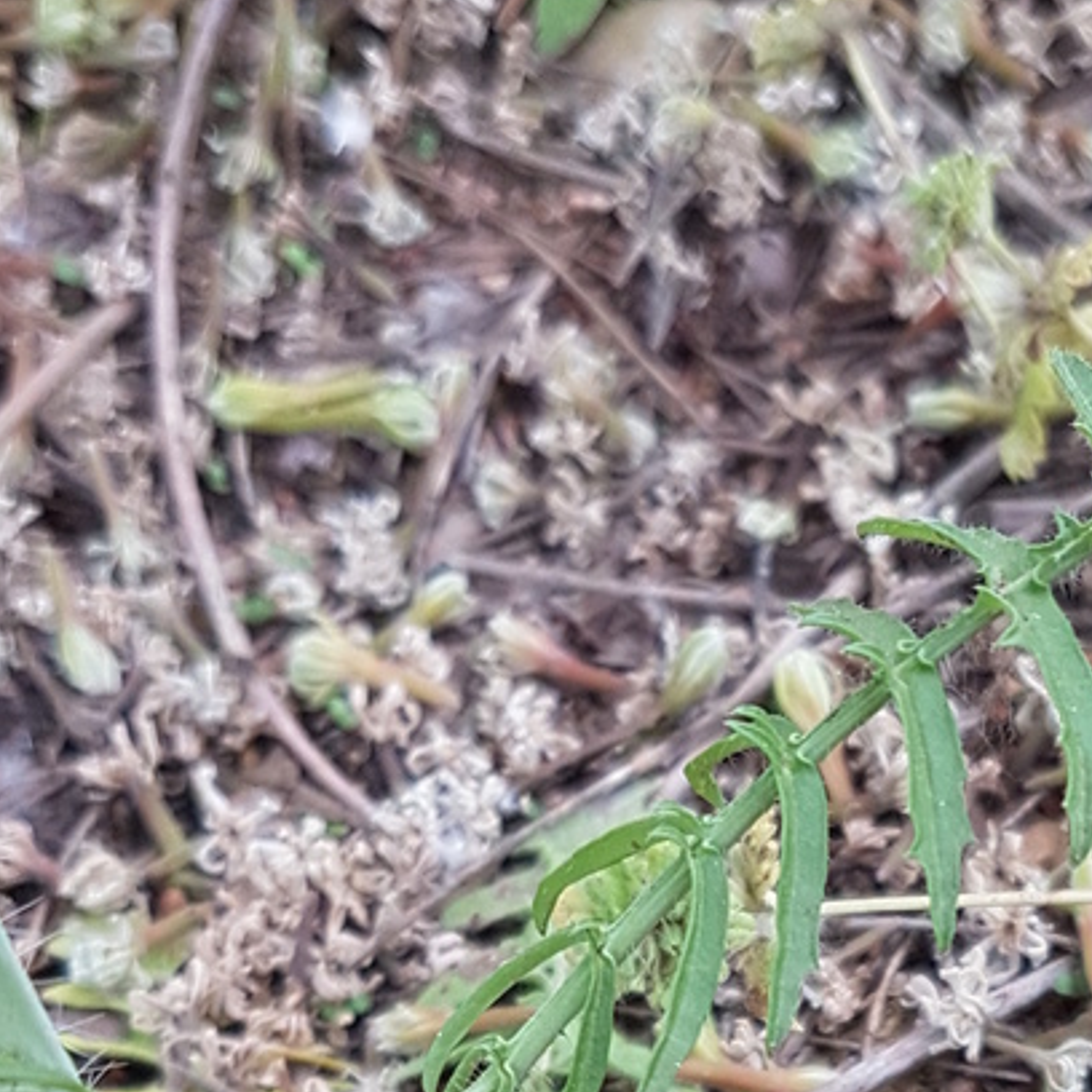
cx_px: 1004
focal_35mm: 75
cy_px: 1489
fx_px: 2677
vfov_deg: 20.6
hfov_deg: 22.4
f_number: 1.7
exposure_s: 1/107
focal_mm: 4.2
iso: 40
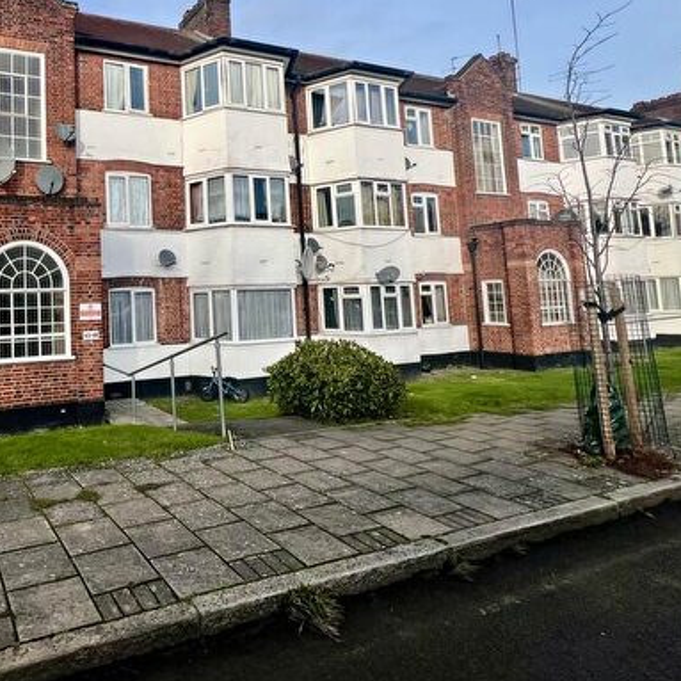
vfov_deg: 70.9
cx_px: 128
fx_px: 467
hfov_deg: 65.1
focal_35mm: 21
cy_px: 253
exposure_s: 1/1167
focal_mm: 1.57
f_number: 1.8
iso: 32
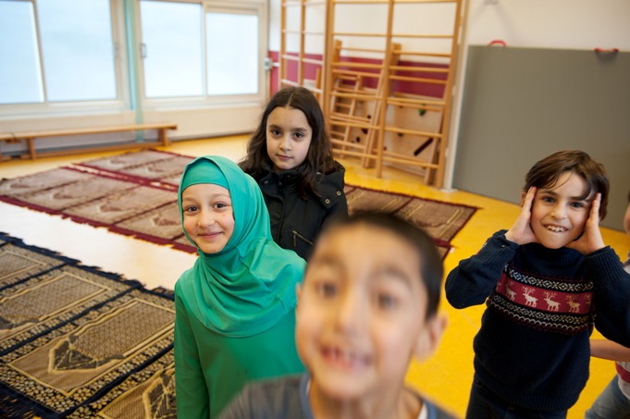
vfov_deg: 41.1
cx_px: 315
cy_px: 210
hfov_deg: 58.8
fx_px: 560
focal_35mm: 32
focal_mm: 32
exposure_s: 1/90
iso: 400
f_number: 3.3
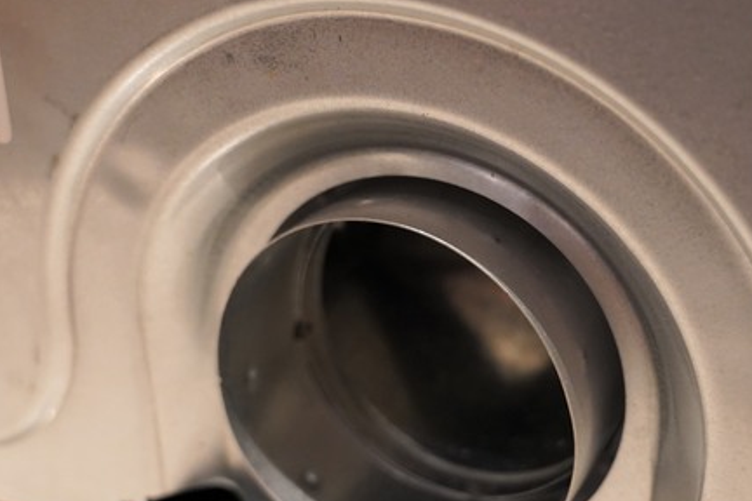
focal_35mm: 60
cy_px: 322
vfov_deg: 22.6
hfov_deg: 33.4
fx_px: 1253
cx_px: 421
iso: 3200
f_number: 4
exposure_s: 1/60
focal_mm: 36
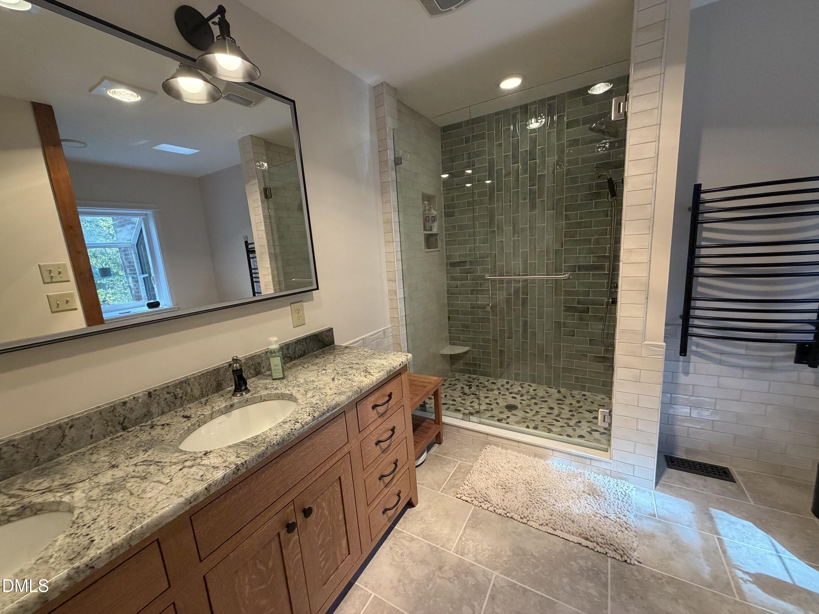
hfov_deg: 102.1
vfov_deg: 85.7
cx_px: 410
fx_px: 331
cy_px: 307
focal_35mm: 14
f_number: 2.2
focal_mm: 2.22
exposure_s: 1/120
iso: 320
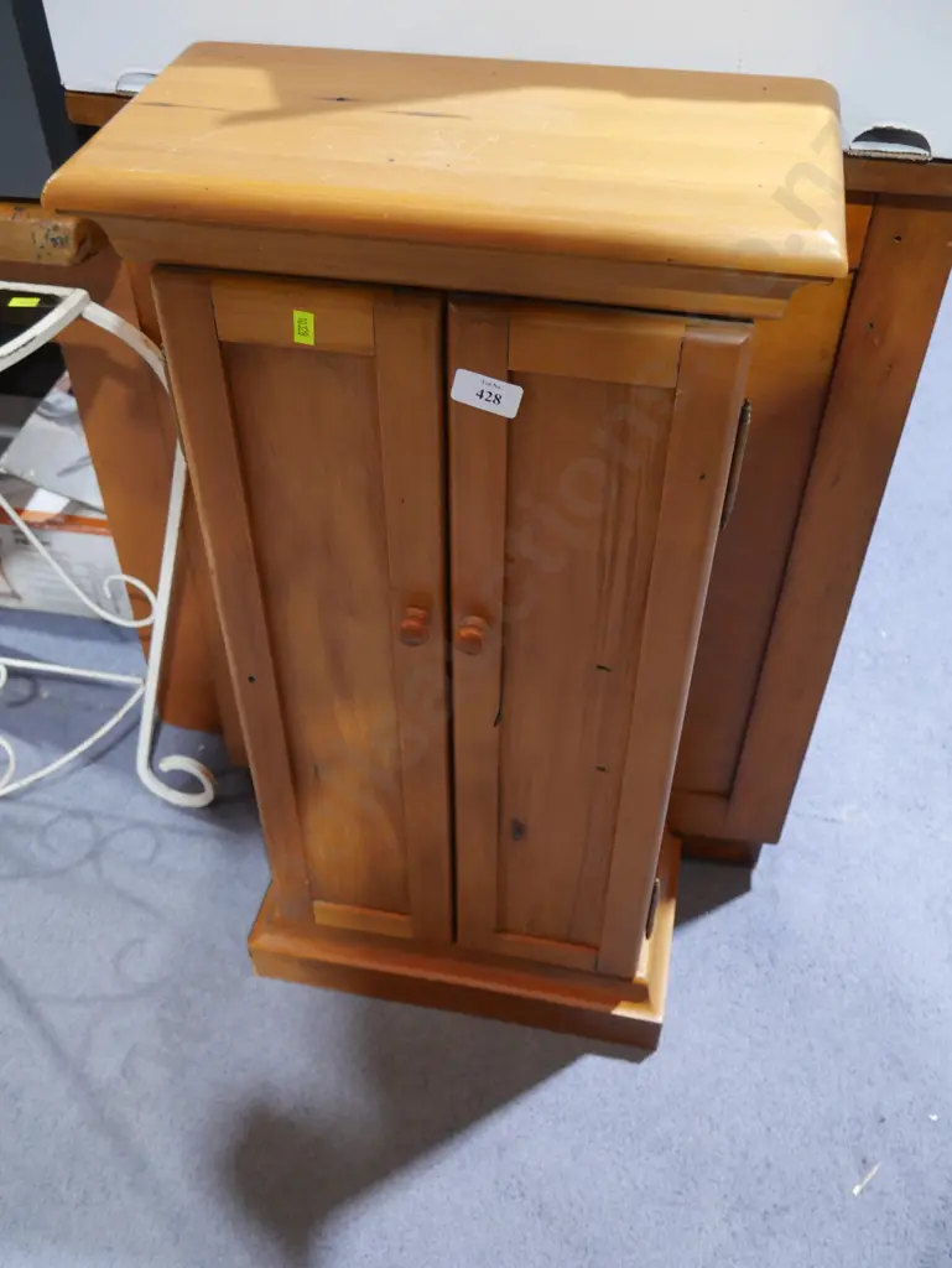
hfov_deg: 44.2
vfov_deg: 56.8
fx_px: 1172
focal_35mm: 32
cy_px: 634
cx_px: 476
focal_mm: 16
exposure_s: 1/60
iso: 1000
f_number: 3.6
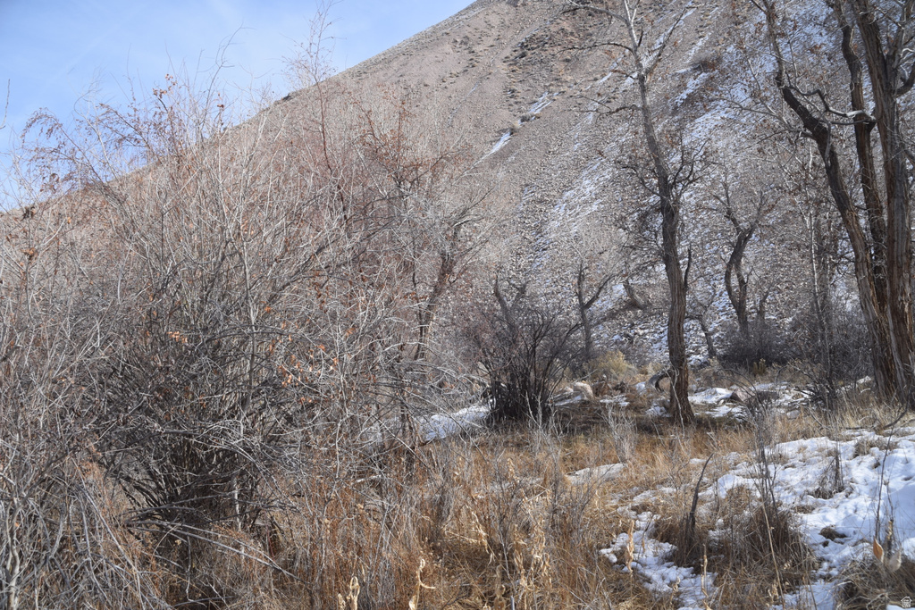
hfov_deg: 67.4
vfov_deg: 47.9
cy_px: 305
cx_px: 458
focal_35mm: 27
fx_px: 686
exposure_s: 1/320
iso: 200
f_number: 9
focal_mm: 18
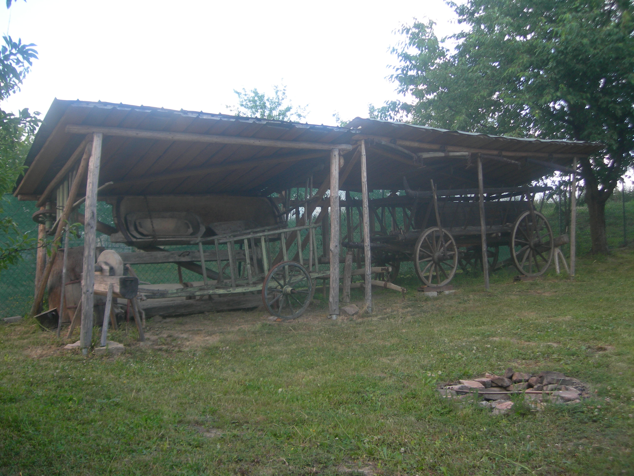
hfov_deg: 49.0
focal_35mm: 38
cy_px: 238
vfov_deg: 37.7
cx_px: 317
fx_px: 696
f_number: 2.8
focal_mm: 7.8
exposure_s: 1/50.3
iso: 50
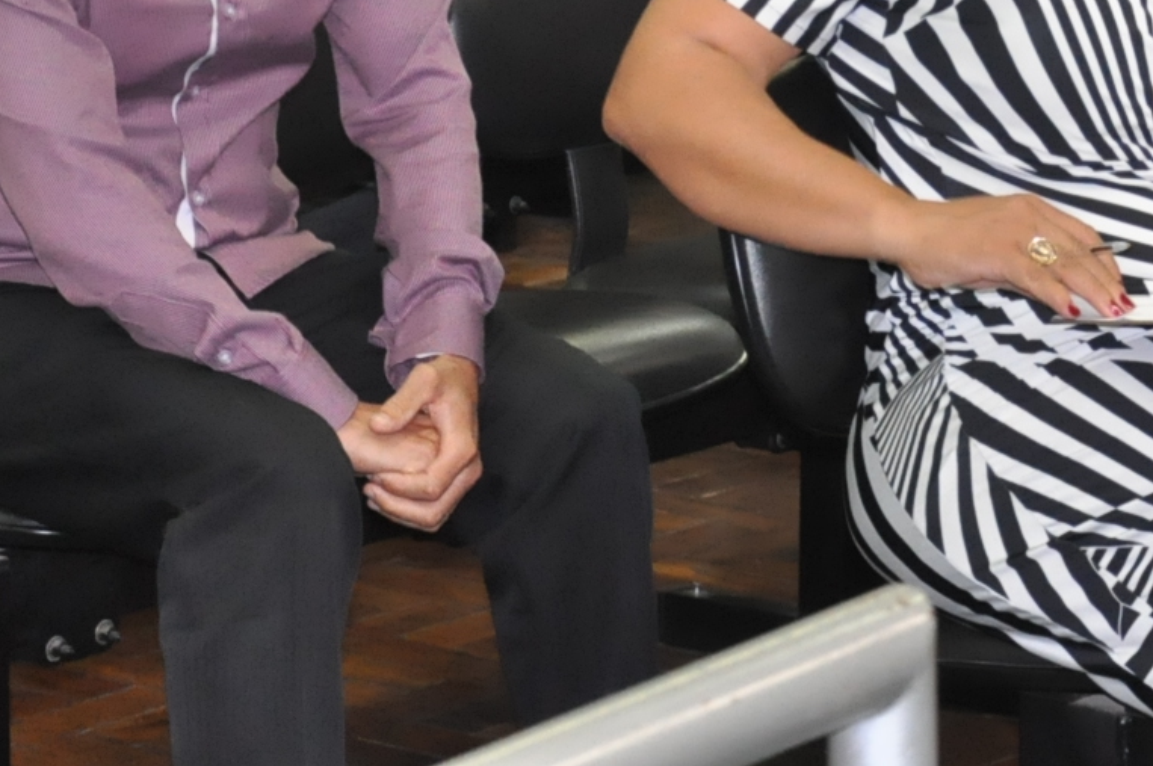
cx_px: 689
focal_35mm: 177
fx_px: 5663
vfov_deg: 7.6
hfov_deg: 11.6
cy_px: -292
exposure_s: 1/60
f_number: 4.8
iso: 2000
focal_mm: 42
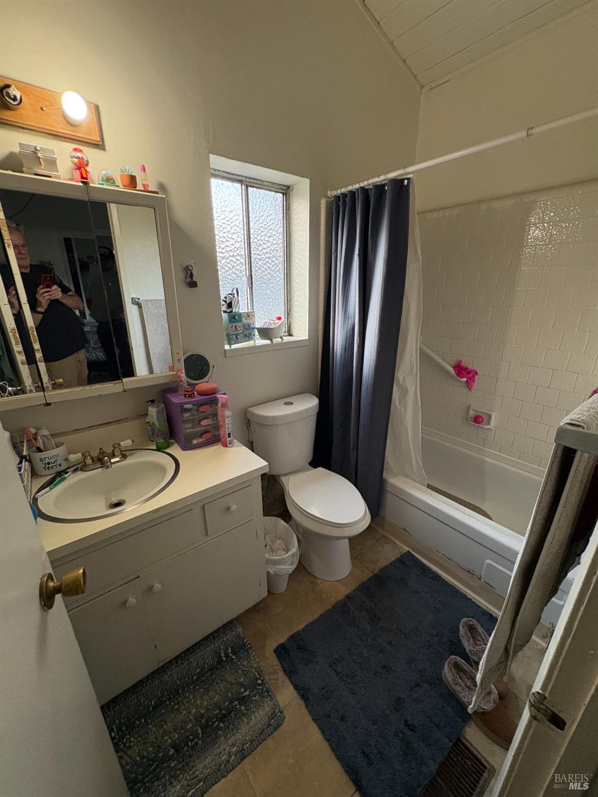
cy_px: 398
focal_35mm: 14
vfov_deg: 102.1
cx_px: 299
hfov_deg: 85.7
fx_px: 322
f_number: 2.2
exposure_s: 1/120
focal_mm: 2.22
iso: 250
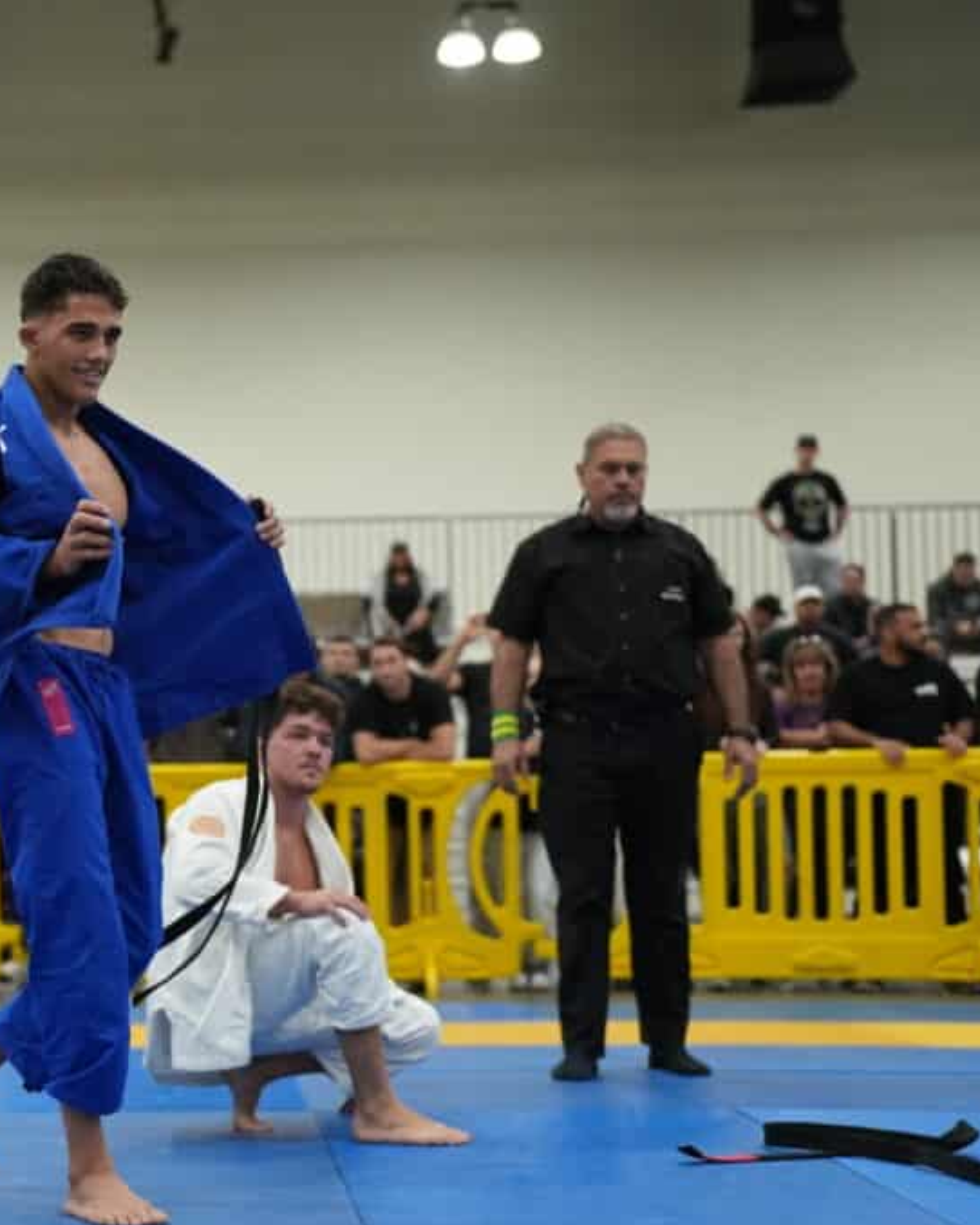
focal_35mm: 71
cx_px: 71
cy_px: 617
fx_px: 2573
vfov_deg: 26.8
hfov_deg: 21.0
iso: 5000
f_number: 2.2
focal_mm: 50
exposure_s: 1/1000
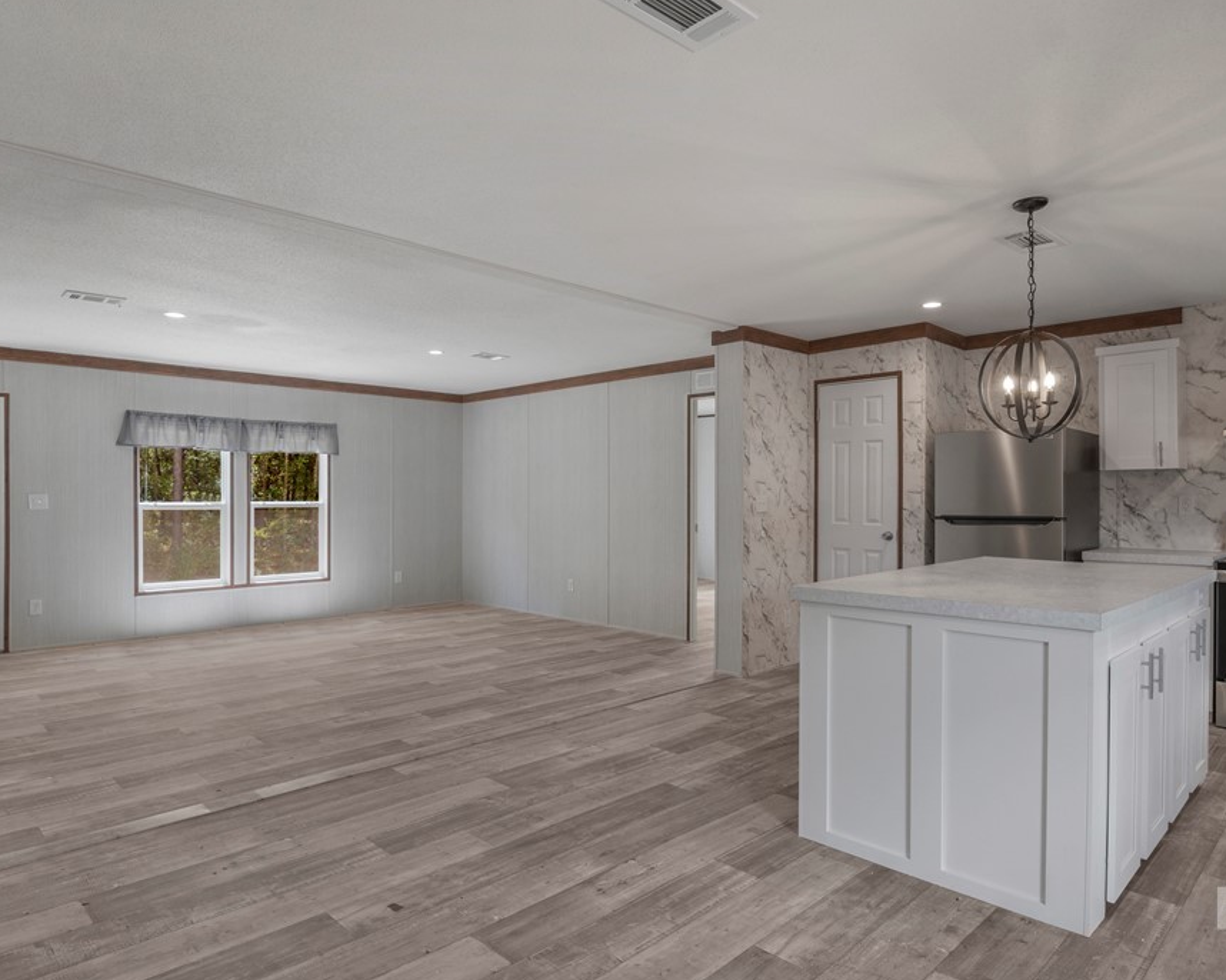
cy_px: 499
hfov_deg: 81.5
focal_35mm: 20
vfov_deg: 69.2
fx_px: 711
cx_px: 626
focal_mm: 11
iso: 100
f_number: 7.1
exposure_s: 1/4
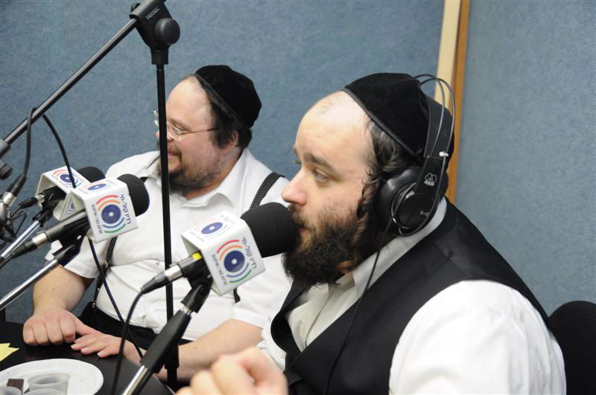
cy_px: 198
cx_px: 298
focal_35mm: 46
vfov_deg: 28.9
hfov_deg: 42.4
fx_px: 769
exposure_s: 1/125
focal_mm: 31
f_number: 3.5
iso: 800
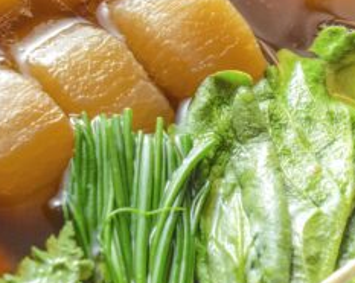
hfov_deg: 6.4
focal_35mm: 303
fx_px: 3181
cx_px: 279
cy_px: 5
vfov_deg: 5.1
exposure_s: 1/125
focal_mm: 94
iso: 800
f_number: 11
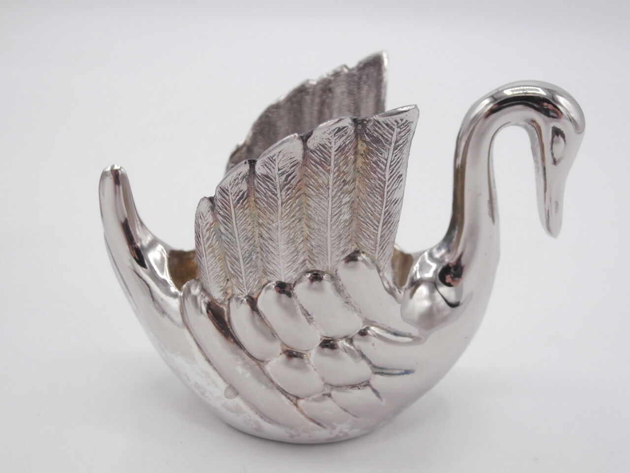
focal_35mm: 38
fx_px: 692
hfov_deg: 49.0
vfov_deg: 37.7
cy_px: 236
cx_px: 315
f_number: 3.9
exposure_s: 1/500
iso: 200
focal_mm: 6.67
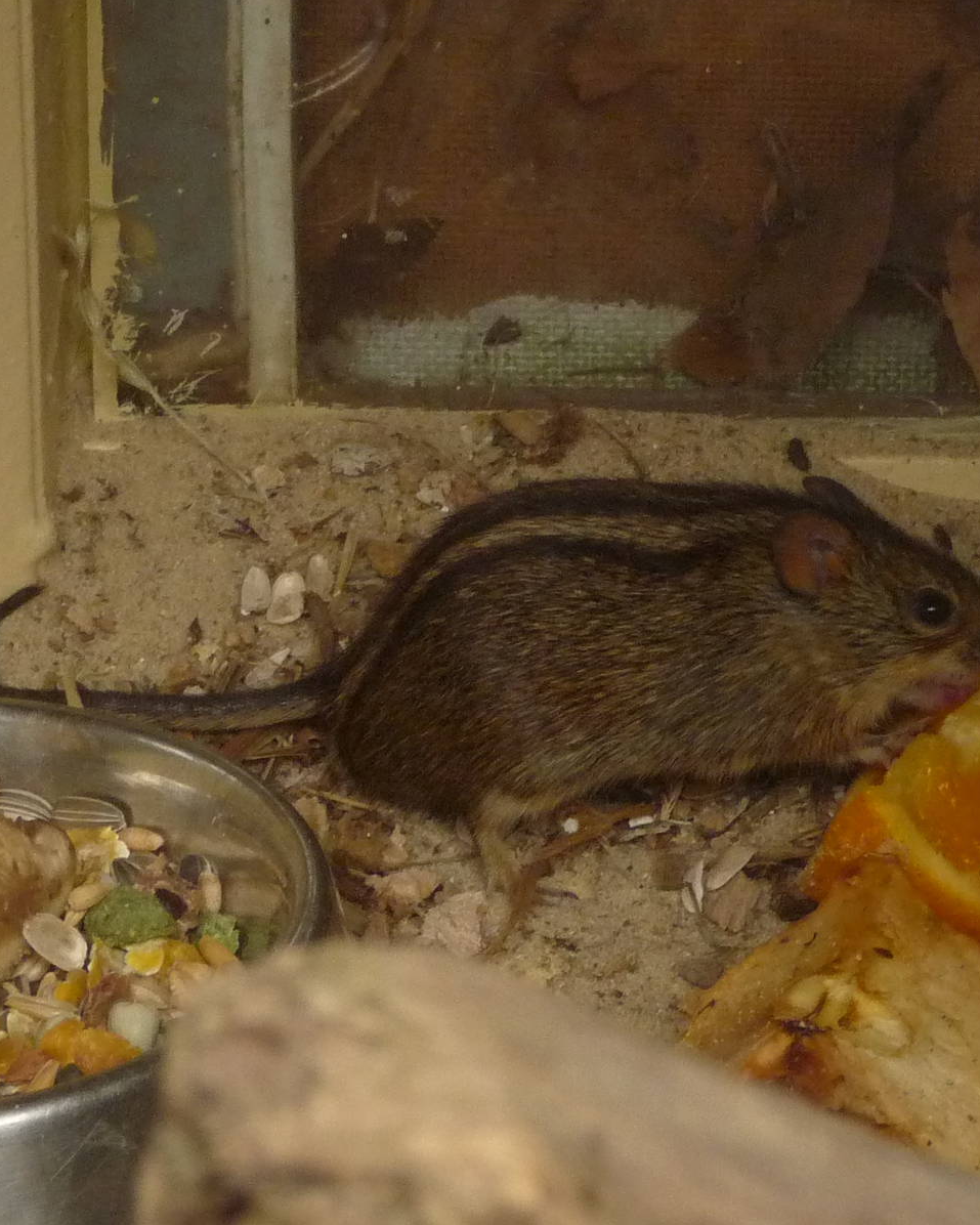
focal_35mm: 158
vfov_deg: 12.2
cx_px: 552
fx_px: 5728
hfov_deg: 9.8
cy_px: 611
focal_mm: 12.2
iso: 320
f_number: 4.6
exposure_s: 1/80
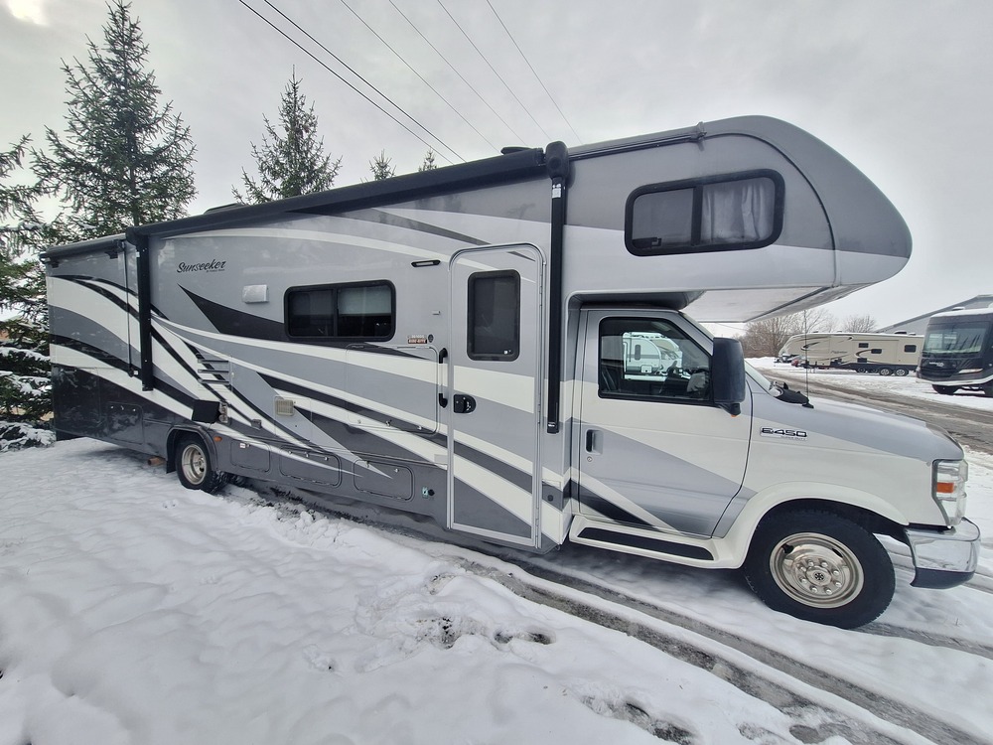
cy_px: 372
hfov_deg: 106.2
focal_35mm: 13
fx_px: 373
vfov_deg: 89.9
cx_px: 496
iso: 40
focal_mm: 1.74
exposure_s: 1/1701
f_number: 2.2
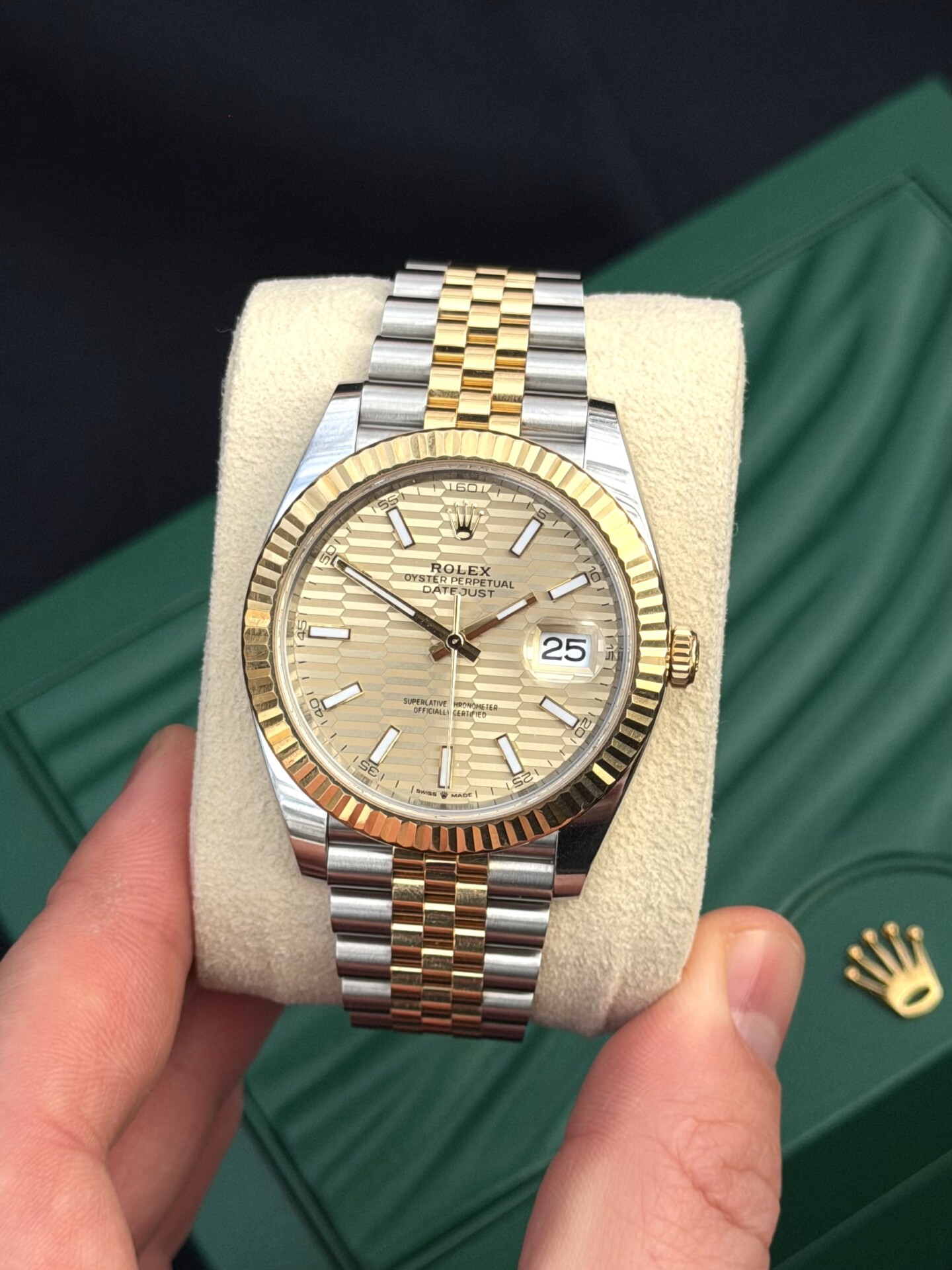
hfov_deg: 30.3
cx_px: 476
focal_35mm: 48
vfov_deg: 39.7
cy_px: 635
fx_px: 1760
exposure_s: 1/2208
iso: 64
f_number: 1.78
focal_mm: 6.76
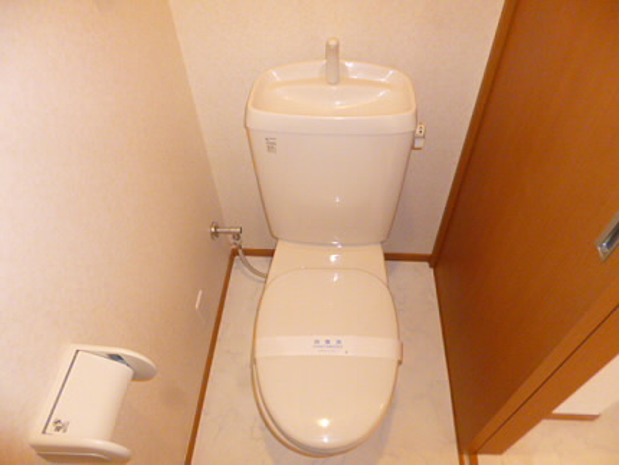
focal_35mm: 24
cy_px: 232
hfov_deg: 71.6
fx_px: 429
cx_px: 310
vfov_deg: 56.9
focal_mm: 4.3
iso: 400
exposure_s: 1/60
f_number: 2.5
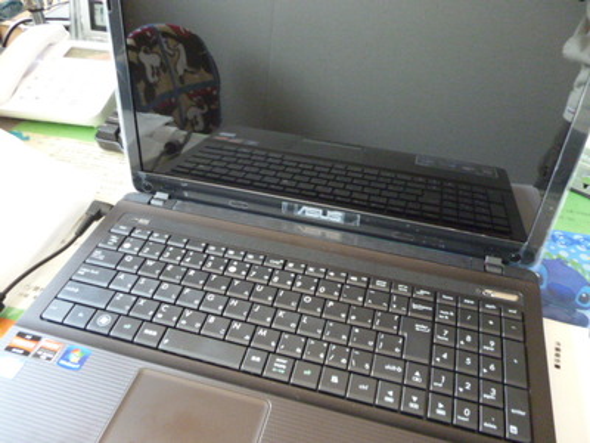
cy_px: 222
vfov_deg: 49.7
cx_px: 295
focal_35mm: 28
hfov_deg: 63.4
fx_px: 477
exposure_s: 1/25
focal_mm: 5
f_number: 3.1
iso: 800
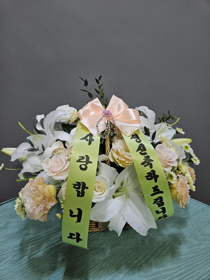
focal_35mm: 23
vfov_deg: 73.9
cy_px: 140
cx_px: 105
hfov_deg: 58.9
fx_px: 186
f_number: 1.8
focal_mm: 5.4
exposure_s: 1/120
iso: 250
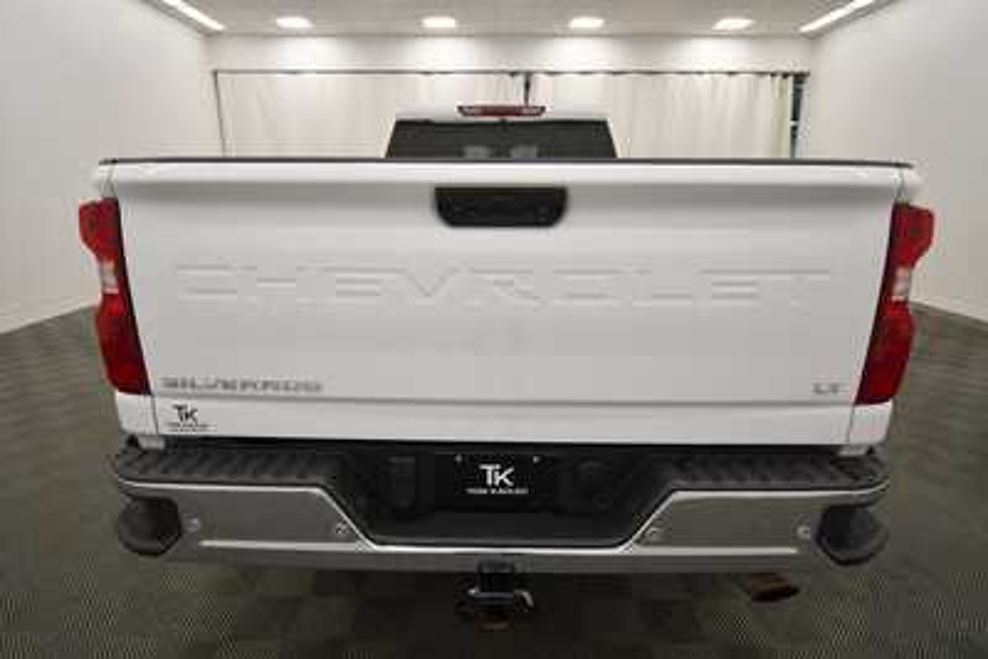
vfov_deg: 64.6
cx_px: 494
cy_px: 330
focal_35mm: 19
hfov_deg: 86.9
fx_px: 522
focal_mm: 13
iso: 560
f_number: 4.8
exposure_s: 1/250
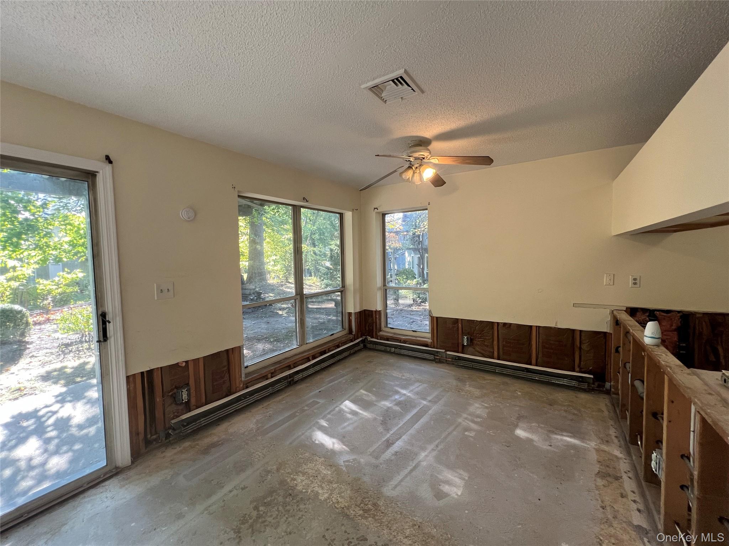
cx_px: 364
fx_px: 274
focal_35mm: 13
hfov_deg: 106.2
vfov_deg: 89.9
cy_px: 273
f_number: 1.8
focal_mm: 1.57
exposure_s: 1/120
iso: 200
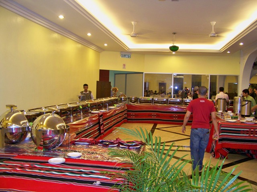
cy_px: 96
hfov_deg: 55.4
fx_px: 245
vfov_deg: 42.9
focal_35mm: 33
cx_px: 128
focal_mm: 5.85
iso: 200
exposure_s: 1/30
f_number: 2.8
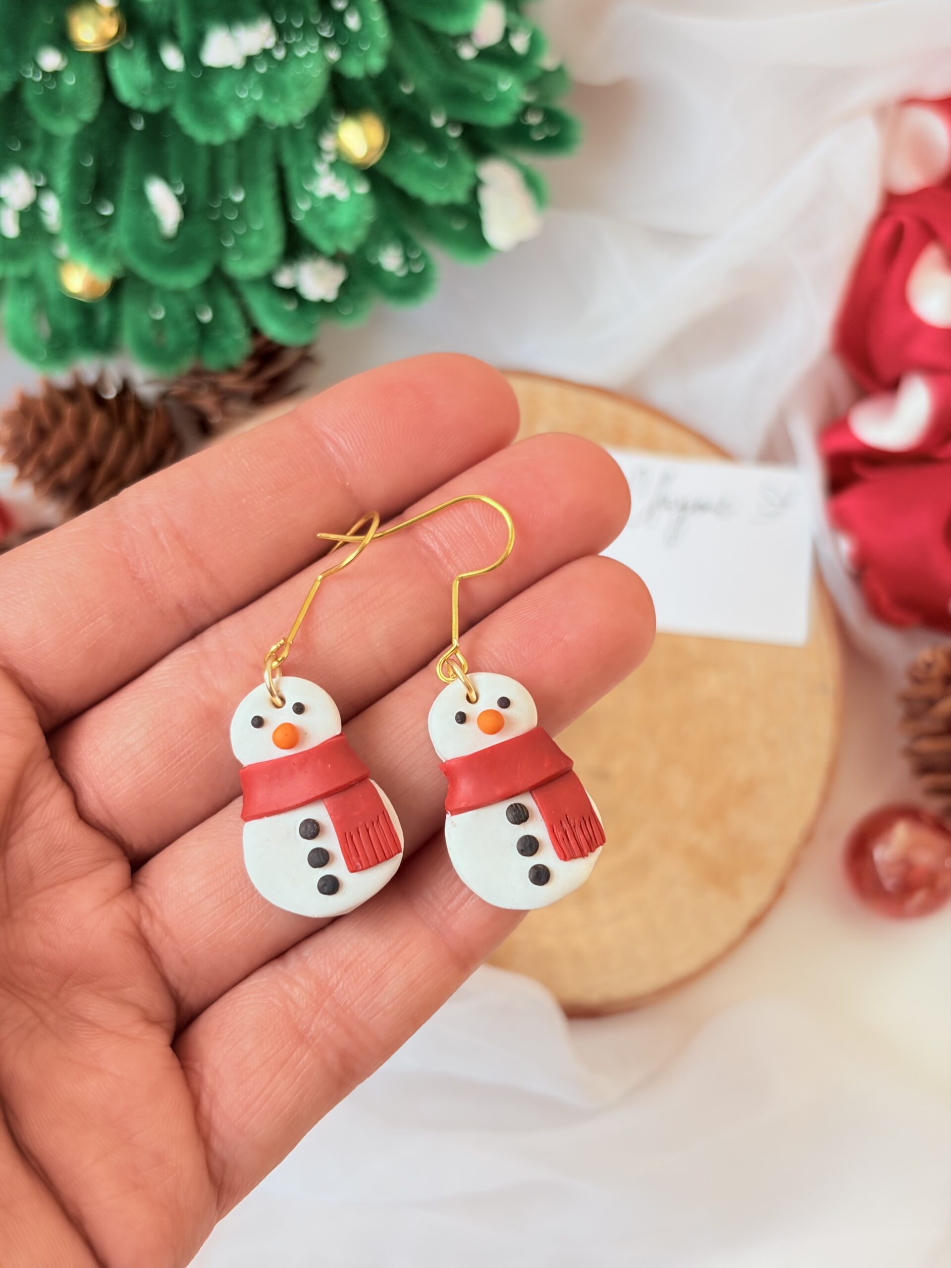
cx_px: 476
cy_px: 634
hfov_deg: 28.0
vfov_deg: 36.8
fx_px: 1905
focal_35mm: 52
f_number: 1.6
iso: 40
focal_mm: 5.96
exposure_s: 1/121
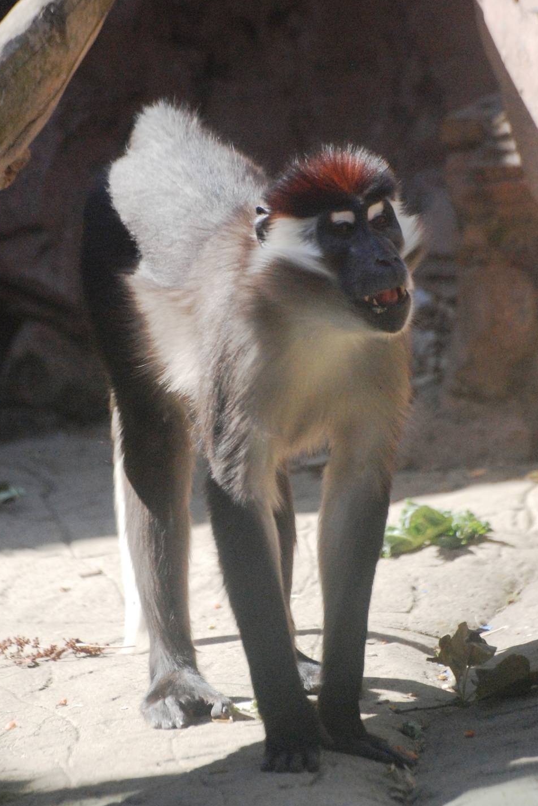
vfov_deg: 4.1
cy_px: 412
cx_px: 248
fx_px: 11292
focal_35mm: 504
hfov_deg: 2.7
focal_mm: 300
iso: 1600
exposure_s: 1/1250
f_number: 5.6
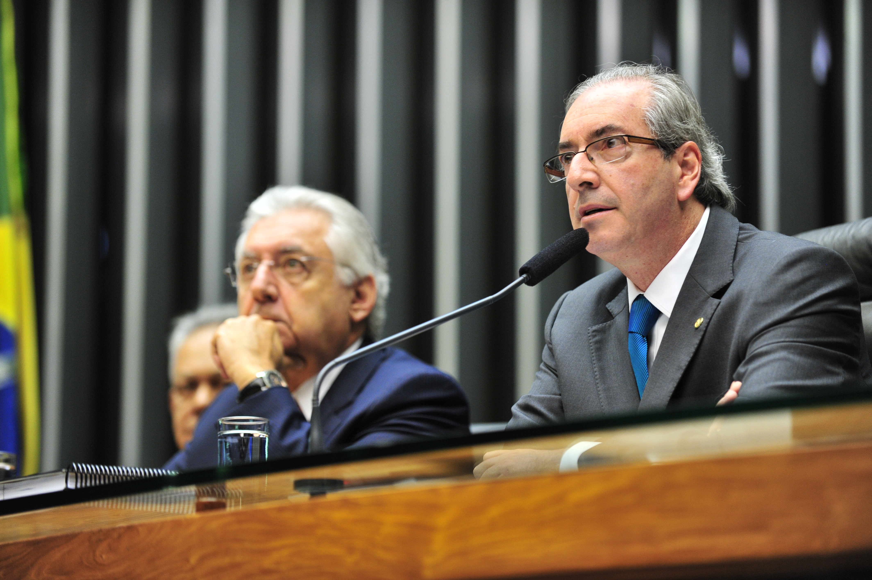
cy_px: 290
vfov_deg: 10.1
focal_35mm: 135
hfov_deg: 15.2
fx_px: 3268
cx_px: 436
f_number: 2.8
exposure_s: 1/60
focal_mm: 135
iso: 1250
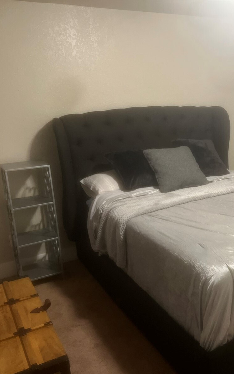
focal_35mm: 37
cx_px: 203
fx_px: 378
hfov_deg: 33.0
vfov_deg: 52.7
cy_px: 188
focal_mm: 5.7
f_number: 1.5
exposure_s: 1/40
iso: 400
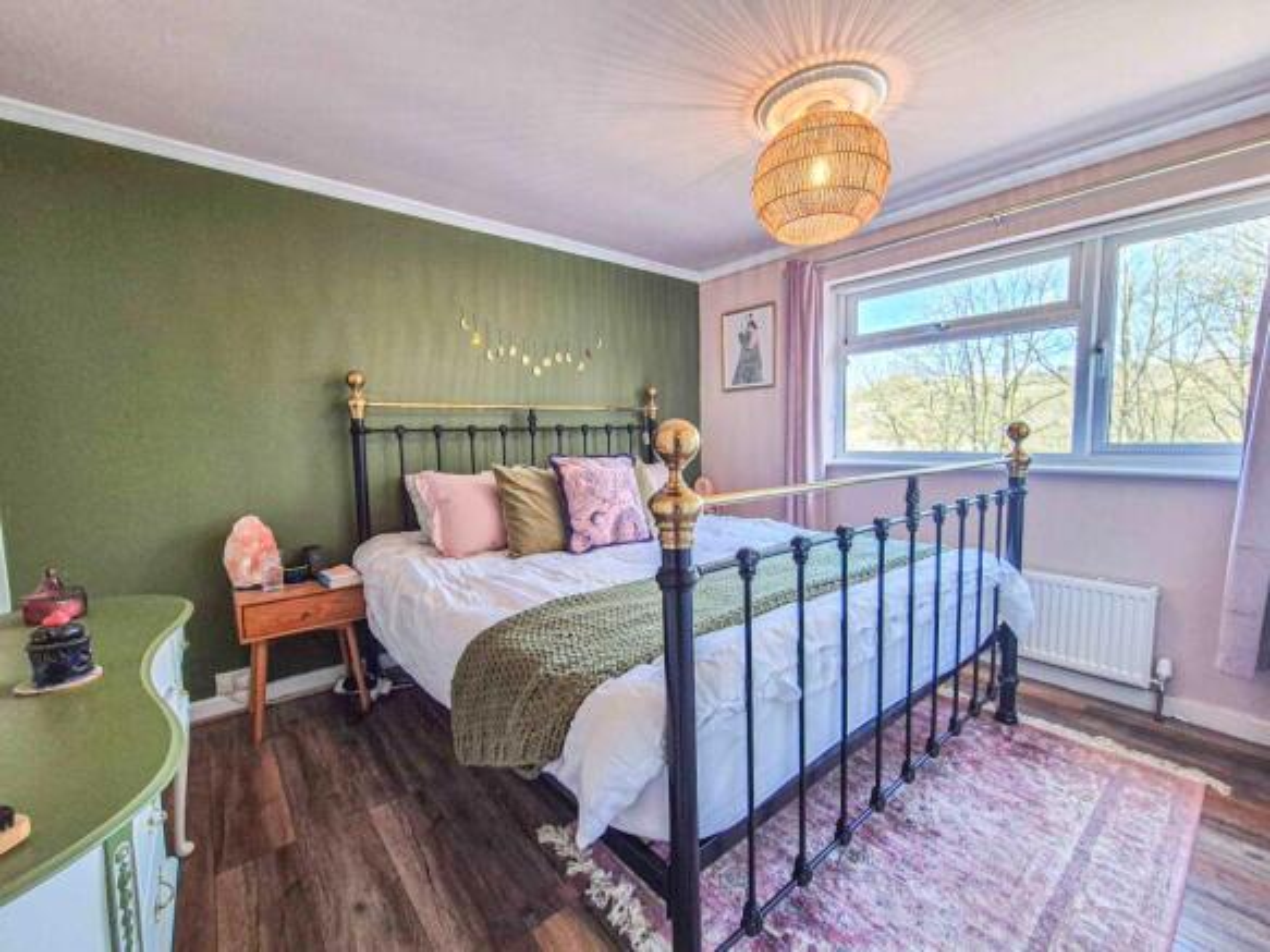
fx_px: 477
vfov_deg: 89.9
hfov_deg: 106.2
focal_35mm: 13
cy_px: 476
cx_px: 635
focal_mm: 2.2
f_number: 2.2
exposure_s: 1/50
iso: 125
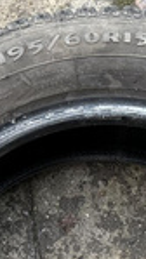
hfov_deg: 15.3
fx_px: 543
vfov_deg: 25.1
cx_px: 71
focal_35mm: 79
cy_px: 278
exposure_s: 1/60
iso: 400
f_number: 1.78
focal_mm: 6.86
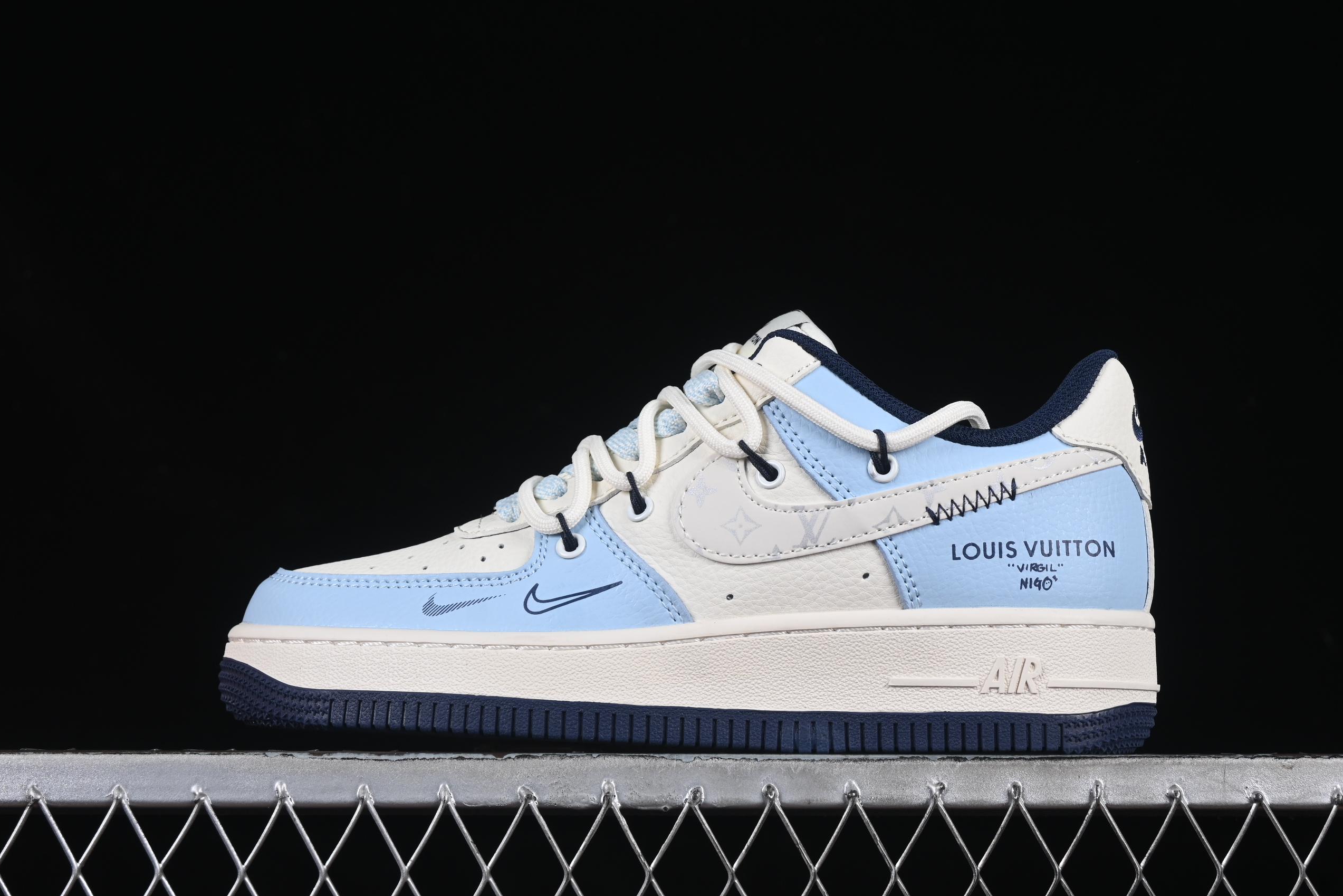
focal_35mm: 82
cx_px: 693
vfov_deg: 16.7
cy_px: 446
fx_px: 3059
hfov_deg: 24.8
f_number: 8
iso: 160
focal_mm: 50
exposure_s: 1/80
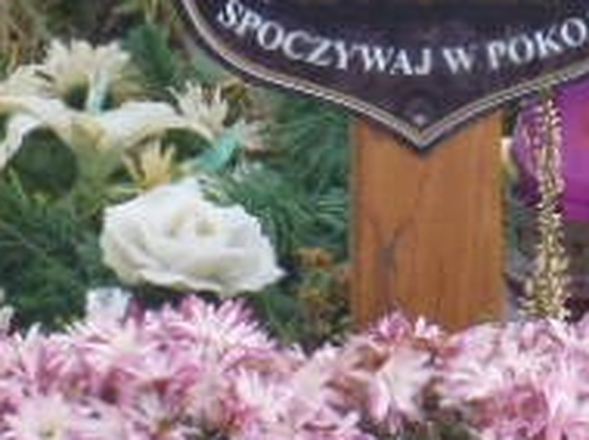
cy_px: 248
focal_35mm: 344
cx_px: 567
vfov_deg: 4.3
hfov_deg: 5.8
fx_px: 5846
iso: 160
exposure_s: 1/100
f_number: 5.1
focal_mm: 18.2
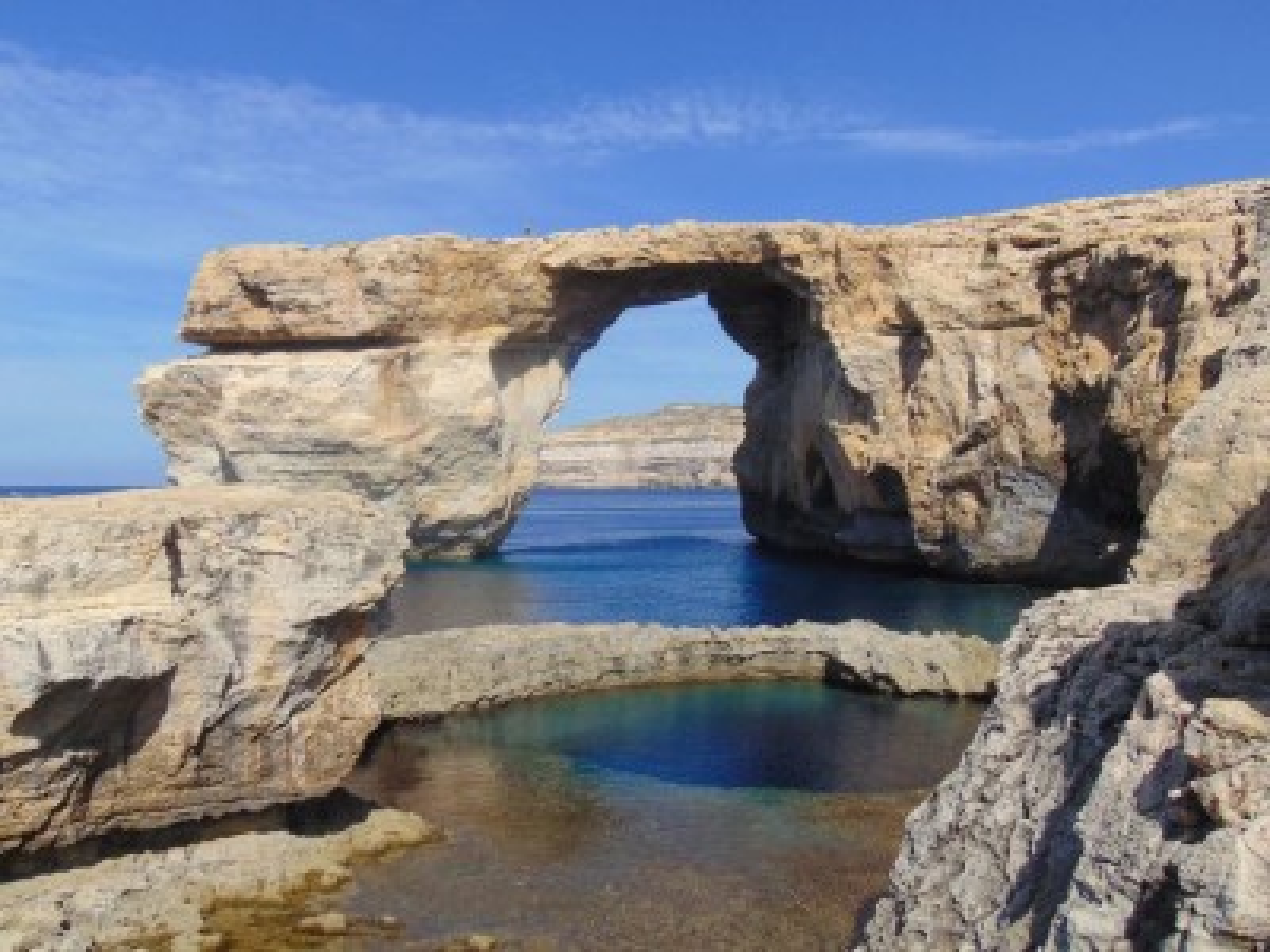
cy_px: 476
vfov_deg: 46.8
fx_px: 1101
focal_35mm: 30
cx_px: 635
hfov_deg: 60.0
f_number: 8
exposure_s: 1/320
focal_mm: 5.4
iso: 80
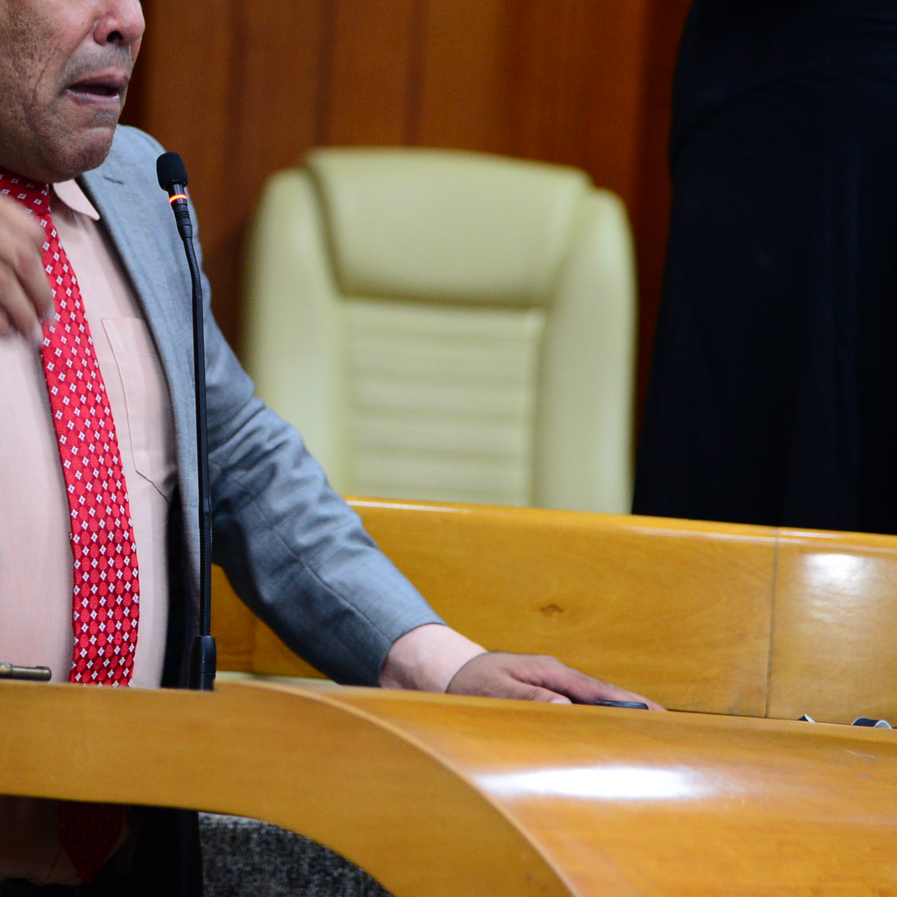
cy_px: 261
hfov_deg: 8.0
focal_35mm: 218
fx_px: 6391
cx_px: 126
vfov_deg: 8.0
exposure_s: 1/60
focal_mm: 120
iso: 1600
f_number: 4
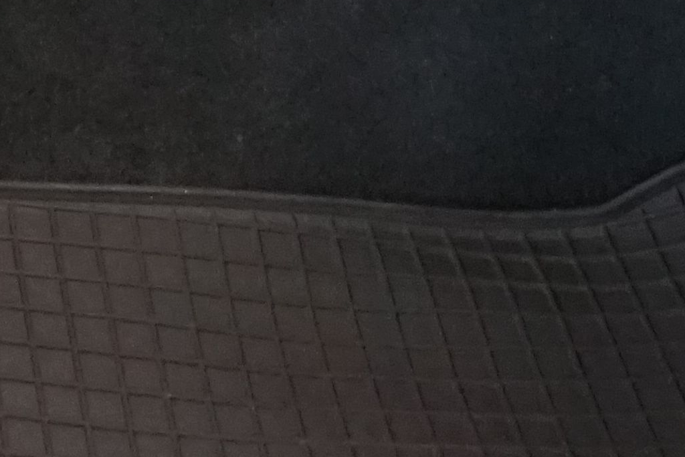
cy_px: -834
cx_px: -493
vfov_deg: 7.5
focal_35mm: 164
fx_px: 3121
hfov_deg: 11.7
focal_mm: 28
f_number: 4.5
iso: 5000
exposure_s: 1/30
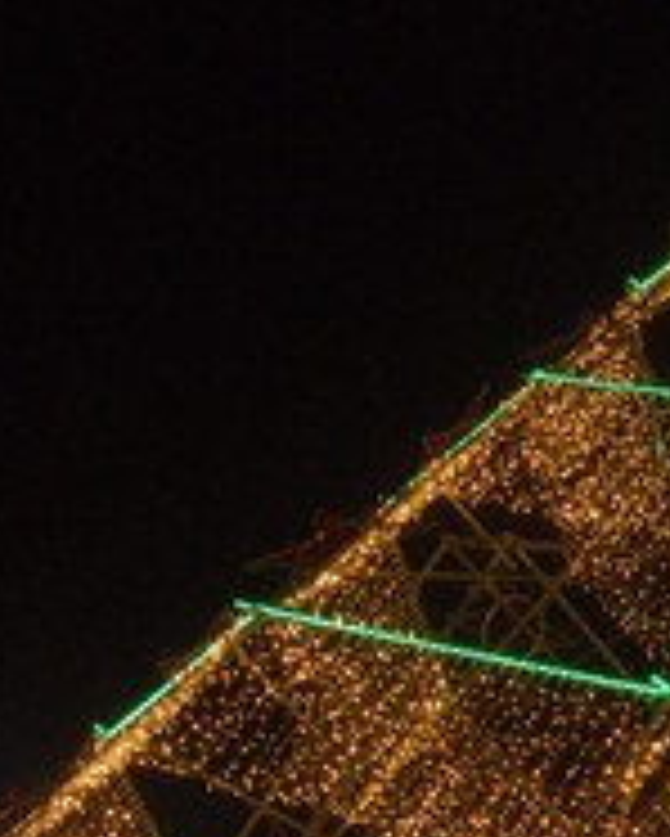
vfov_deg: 20.3
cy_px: 796
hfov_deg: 16.5
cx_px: 596
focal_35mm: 92
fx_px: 2279
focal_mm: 6.3
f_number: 3.5
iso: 400
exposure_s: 1/45
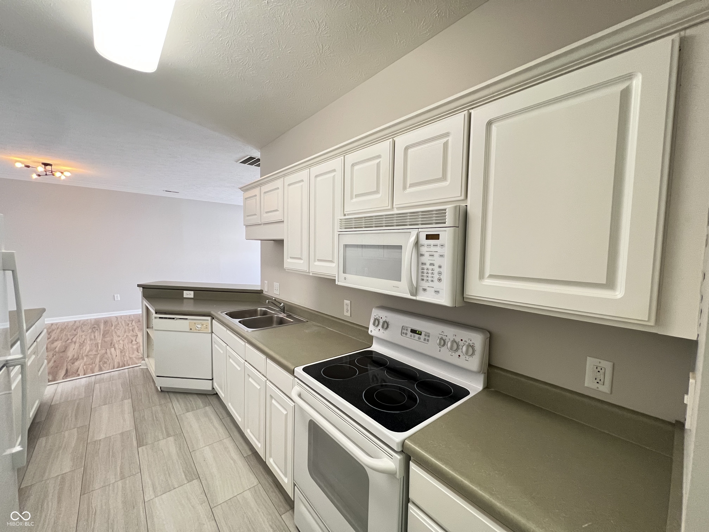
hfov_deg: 106.2
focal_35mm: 13
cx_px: 354
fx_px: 266
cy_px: 266
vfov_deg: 89.9
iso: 320
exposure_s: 1/60
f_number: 1.8
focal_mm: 1.57
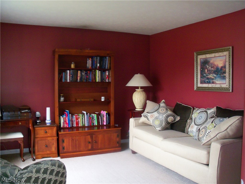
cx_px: 122
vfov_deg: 40.7
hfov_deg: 52.6
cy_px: 92
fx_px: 248
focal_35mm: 35
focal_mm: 6.3
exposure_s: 1/40
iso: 200
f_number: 3
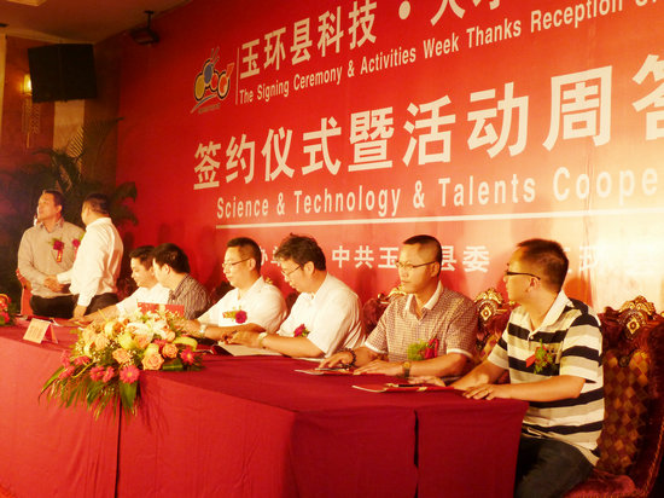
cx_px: 332
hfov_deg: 36.8
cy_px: 249
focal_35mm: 52
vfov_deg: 28.0
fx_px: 997
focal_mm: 8.5
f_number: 3.8
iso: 200
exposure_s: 1/80
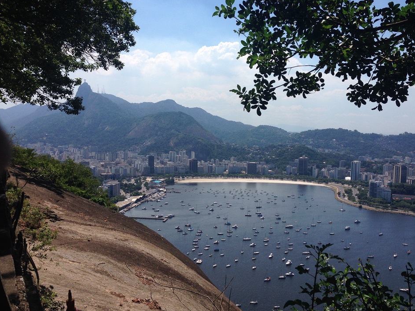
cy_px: 154
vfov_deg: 40.7
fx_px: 420
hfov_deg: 52.6
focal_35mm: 35
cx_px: 217
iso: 50
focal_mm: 4.12
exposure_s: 1/3012
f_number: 2.4
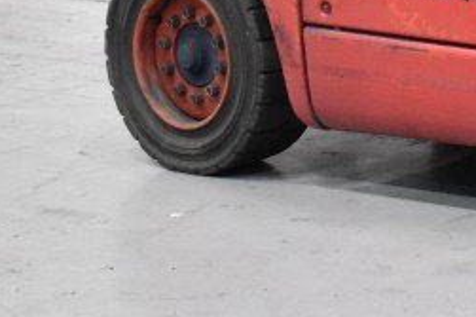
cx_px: 1102
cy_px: -256
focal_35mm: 172
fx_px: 2273
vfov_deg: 7.7
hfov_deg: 10.5
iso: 1600
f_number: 5
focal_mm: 24
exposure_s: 1/50
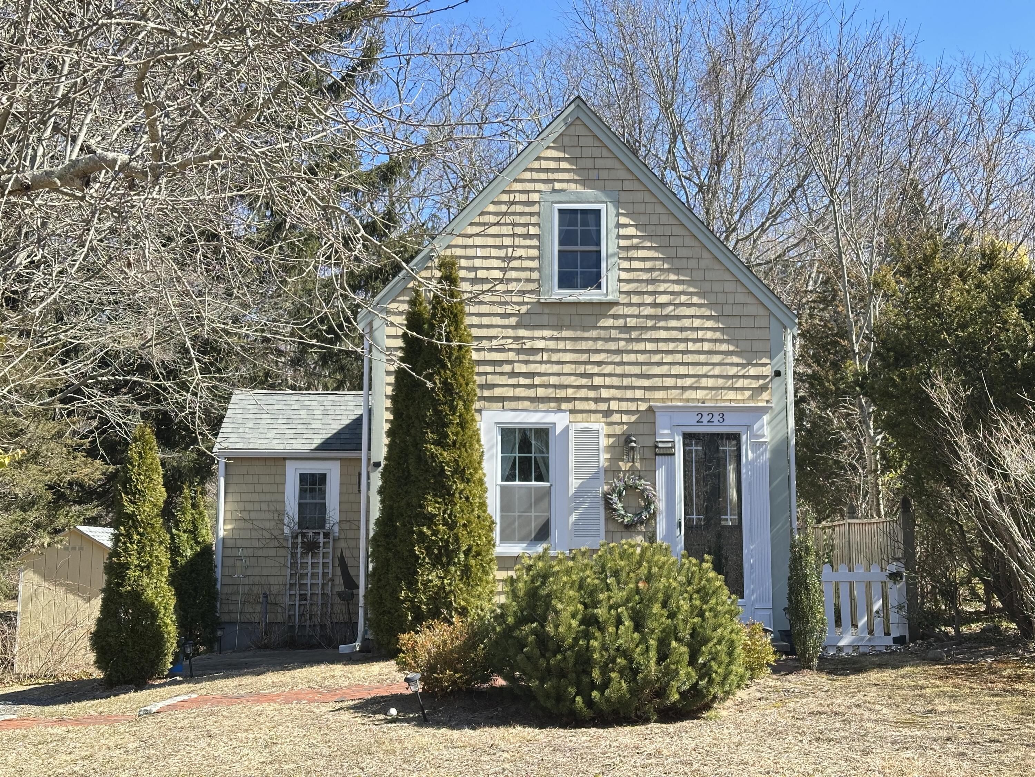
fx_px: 1435
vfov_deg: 30.3
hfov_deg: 39.7
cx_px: 518
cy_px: 388
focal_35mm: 48
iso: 64
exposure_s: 1/1030
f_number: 1.78
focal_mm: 6.86
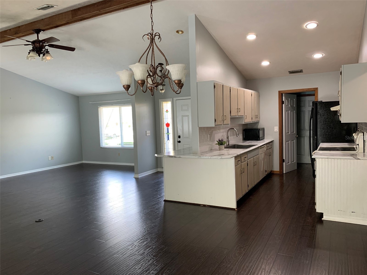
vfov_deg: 53.1
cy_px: 138
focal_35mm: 26
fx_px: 276
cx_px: 184
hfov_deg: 67.3
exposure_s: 1/60
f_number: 1.8
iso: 125
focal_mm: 4.25
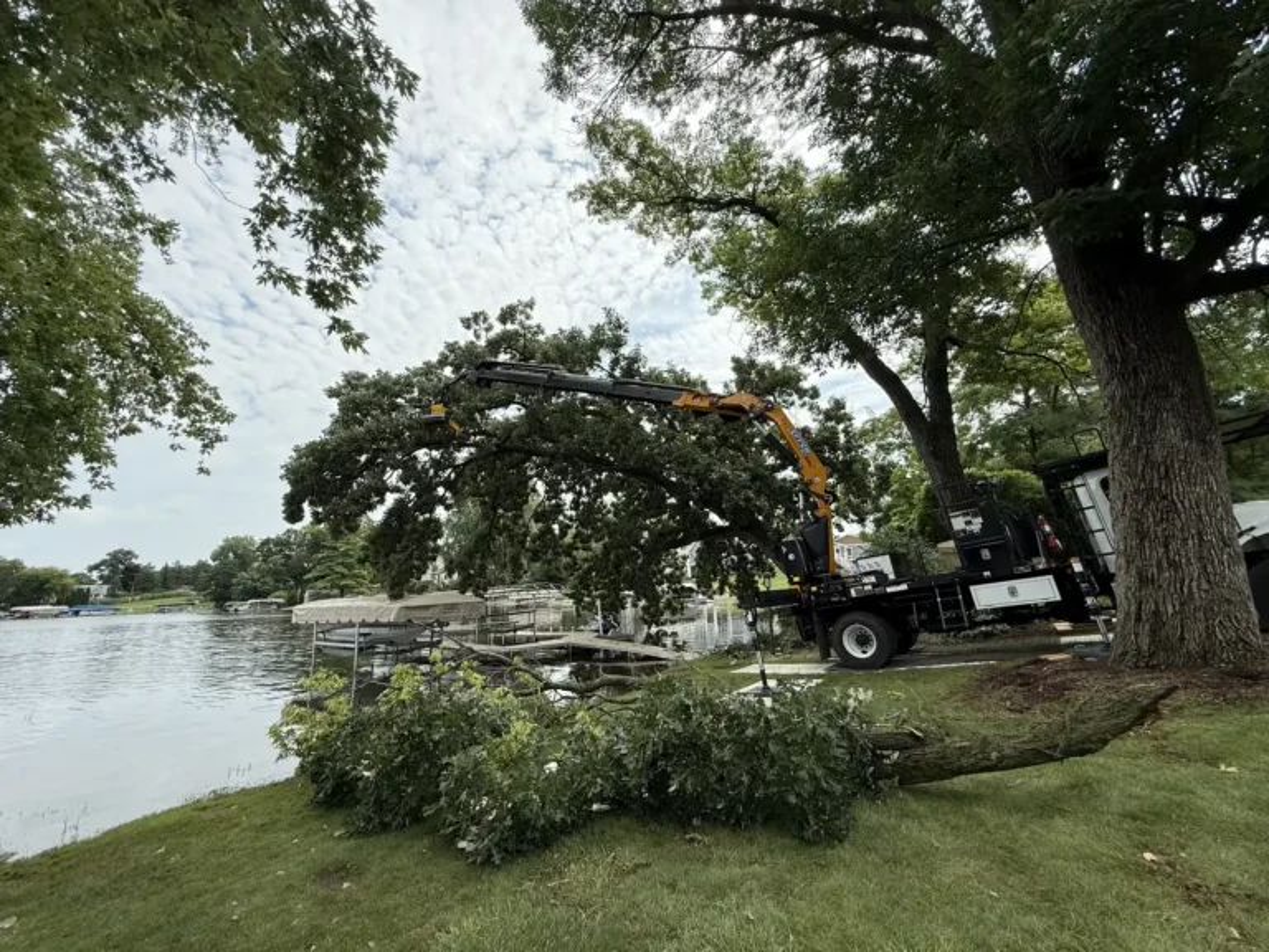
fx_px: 513
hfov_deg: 102.1
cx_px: 634
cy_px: 476
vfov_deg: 85.7
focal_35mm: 14
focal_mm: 2.22
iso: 64
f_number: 2.2
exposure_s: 1/1698
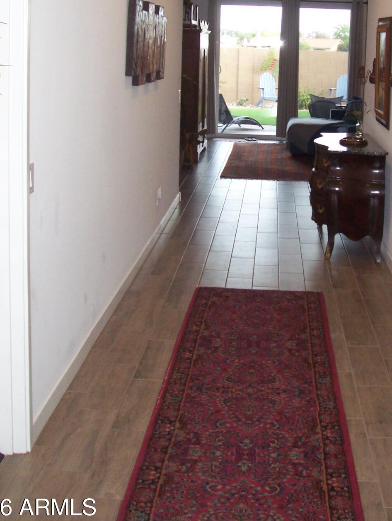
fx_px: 814
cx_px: 271
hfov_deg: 26.9
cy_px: 131
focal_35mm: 54
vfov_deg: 34.8
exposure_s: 1/60
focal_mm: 5.6
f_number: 2.7
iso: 160
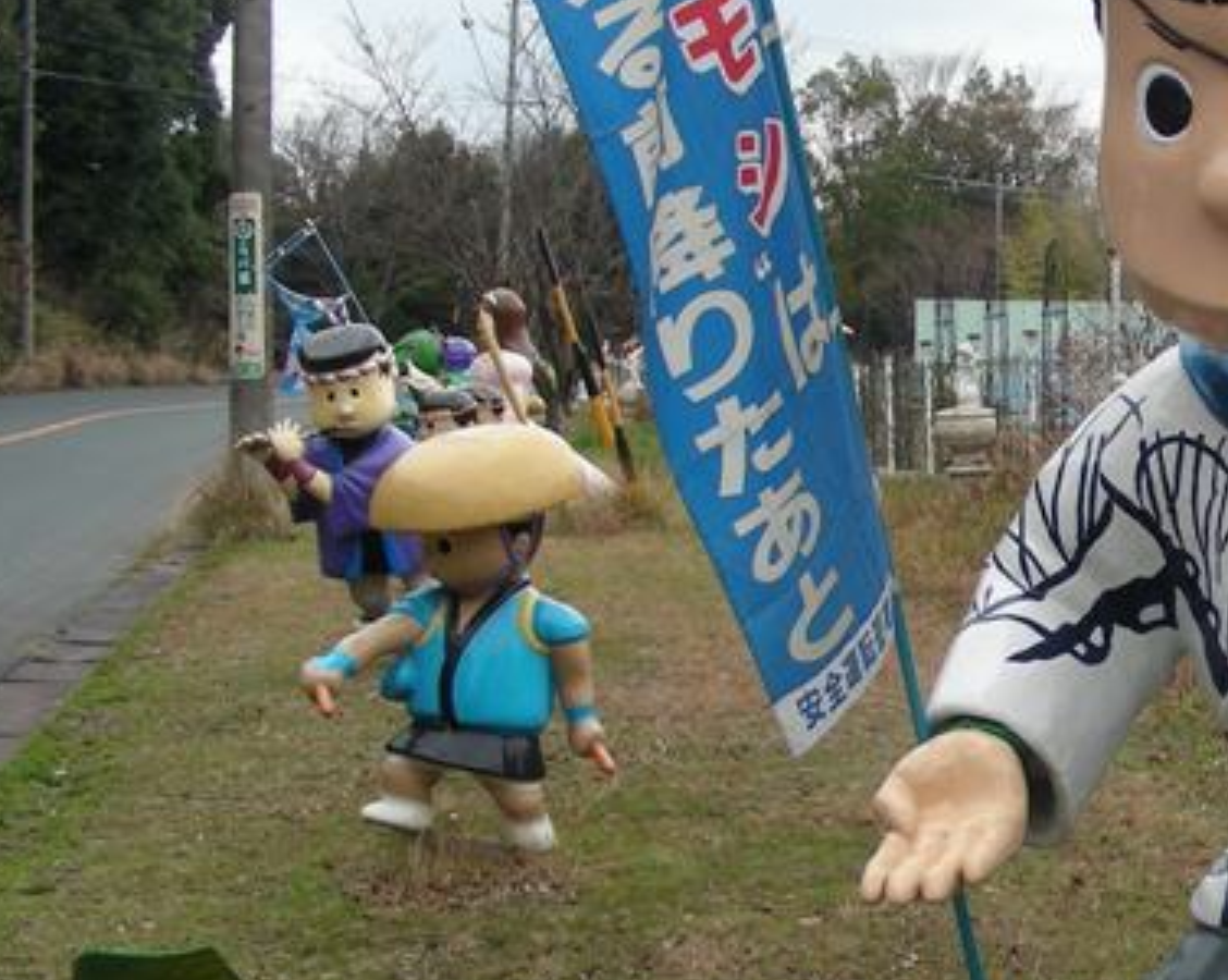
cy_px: 591
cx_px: 1231
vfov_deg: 19.4
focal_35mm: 79
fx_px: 2868
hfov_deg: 23.2
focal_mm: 6.3
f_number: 4
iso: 50
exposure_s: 1/100
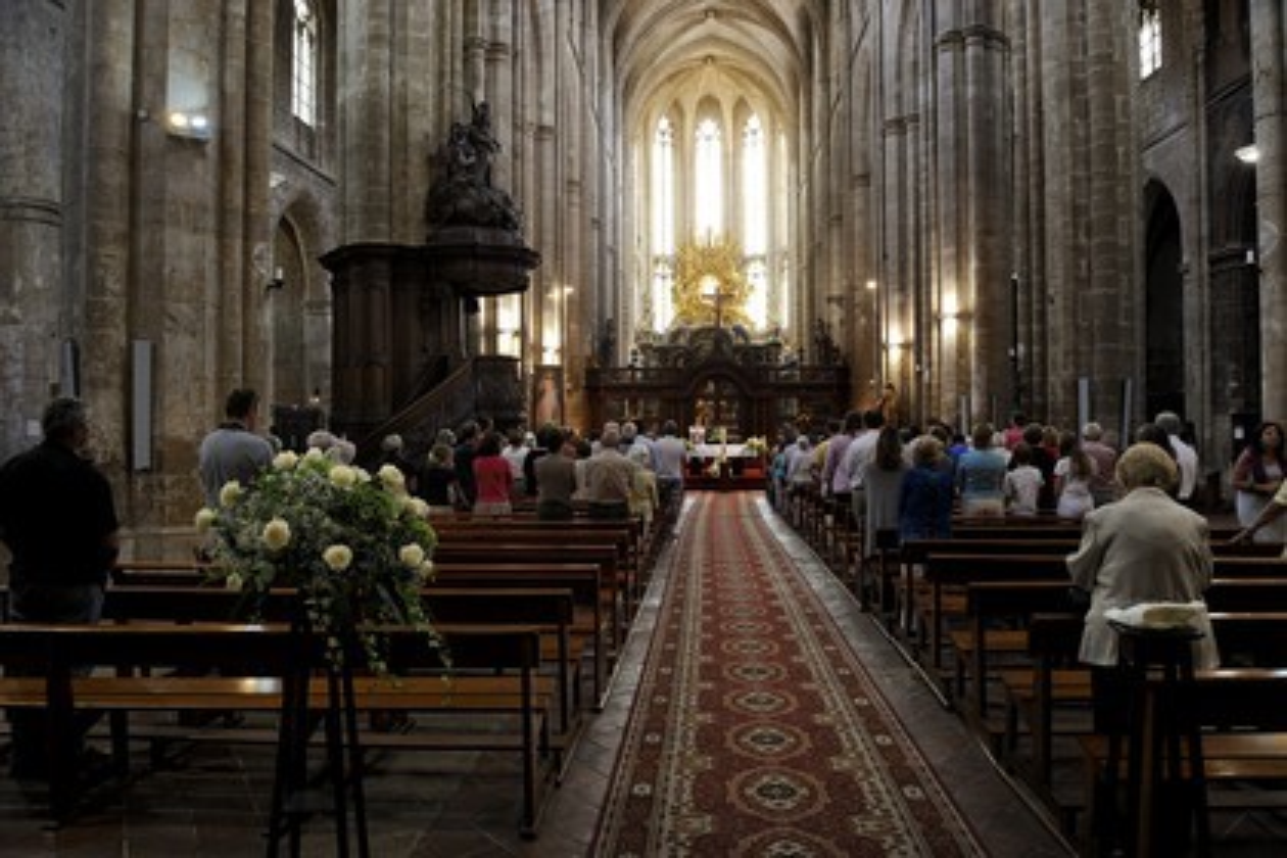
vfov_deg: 53.1
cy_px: 429
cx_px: 644
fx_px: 858
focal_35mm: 24
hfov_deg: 73.7
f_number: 5
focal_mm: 24
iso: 800
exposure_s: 1/15
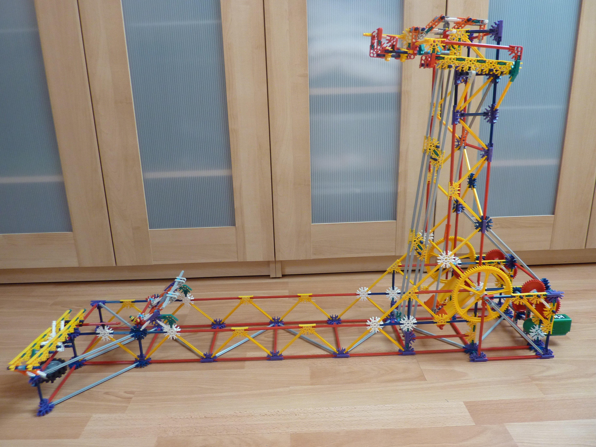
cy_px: 224
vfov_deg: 54.9
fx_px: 430
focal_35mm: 25
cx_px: 298
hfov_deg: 69.4
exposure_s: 1/30
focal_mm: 4.1
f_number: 3.3
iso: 200
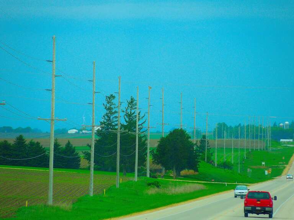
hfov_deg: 5.7
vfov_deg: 4.2
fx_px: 2973
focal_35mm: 350
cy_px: 110
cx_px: 147
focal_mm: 63
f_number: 5.9
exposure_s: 1/250
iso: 140
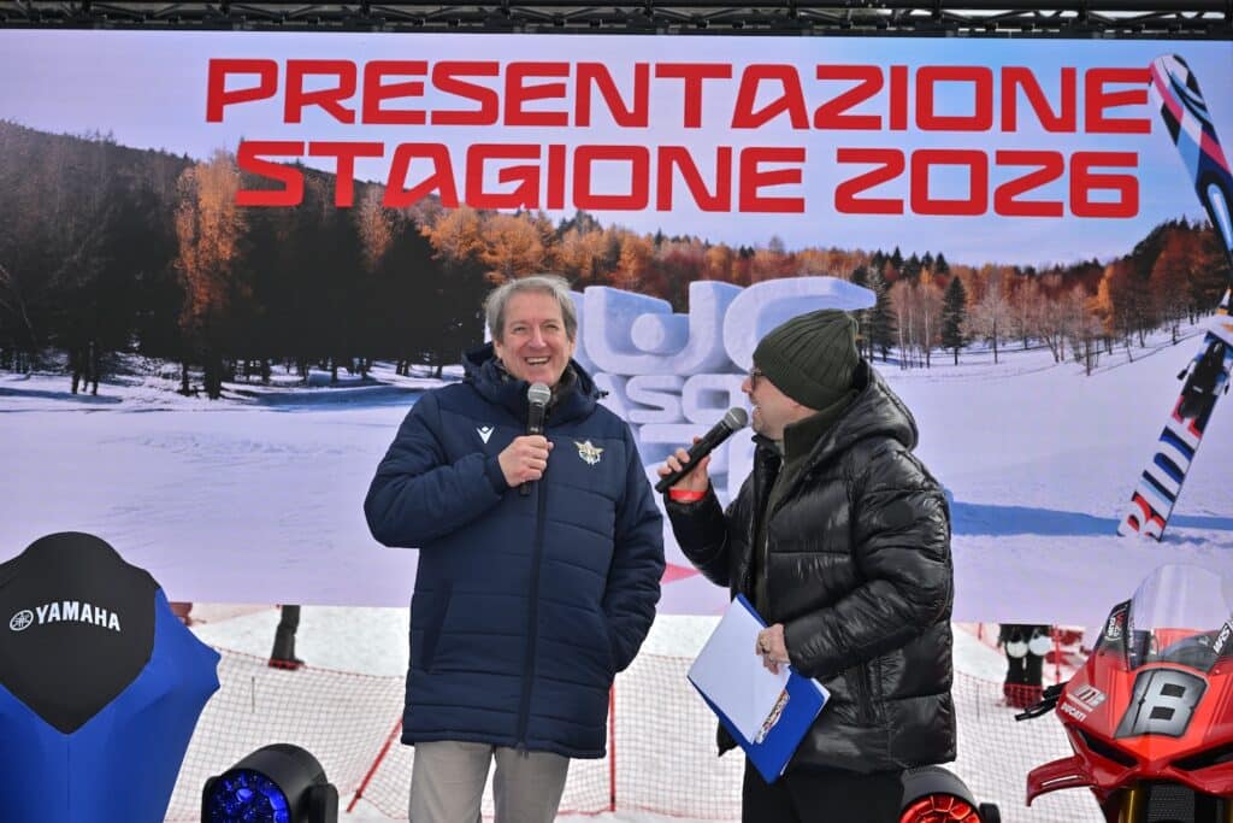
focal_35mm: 53
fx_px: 1815
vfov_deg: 25.5
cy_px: 412
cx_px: 616
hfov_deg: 37.5
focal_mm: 53
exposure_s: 1/200
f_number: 6.3
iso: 32
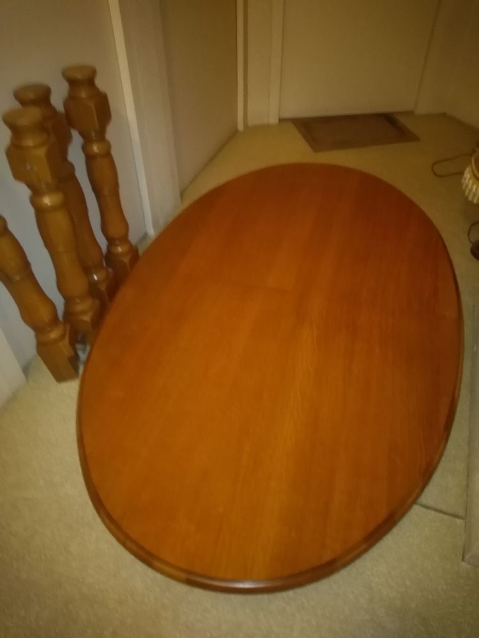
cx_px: 240
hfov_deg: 53.1
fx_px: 480
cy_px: 319
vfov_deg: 67.3
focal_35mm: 26
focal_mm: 3.52
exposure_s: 1/15
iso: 1112
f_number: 2
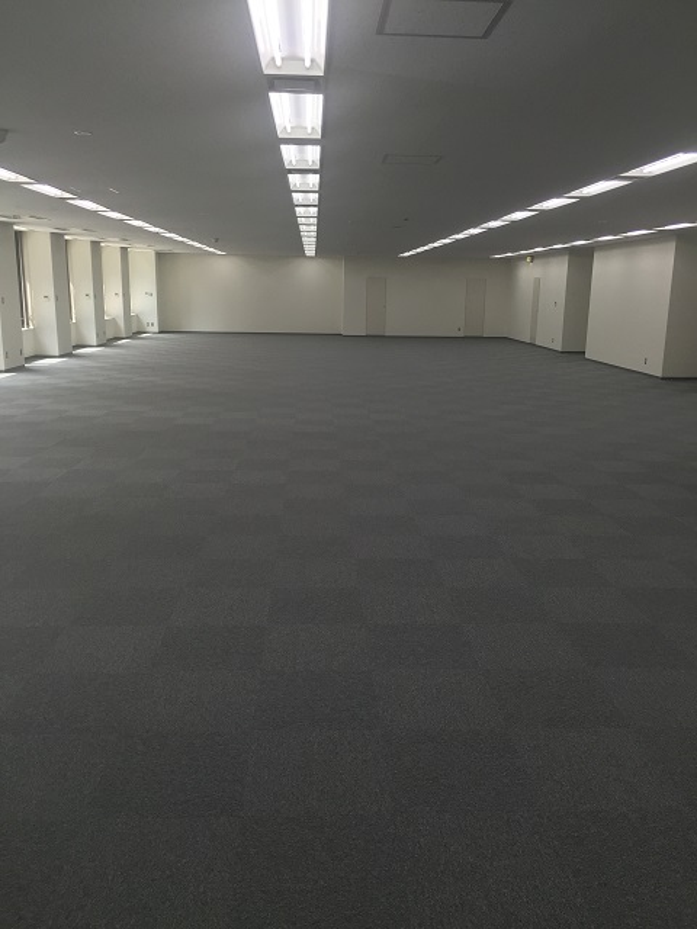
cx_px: 348
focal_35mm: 29
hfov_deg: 48.2
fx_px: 779
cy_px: 464
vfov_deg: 61.7
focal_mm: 4.15
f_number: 2.2
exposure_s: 1/120
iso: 50
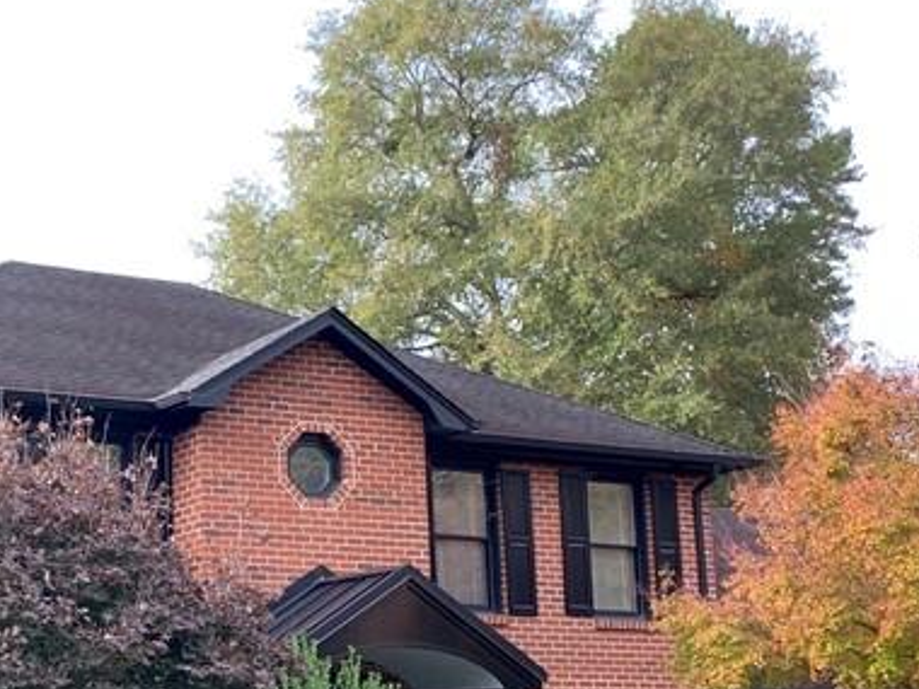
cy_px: 471
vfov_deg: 20.9
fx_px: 1858
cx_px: 152
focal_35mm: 70
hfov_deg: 27.1
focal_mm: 4.25
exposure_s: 1/121
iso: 40
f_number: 1.8
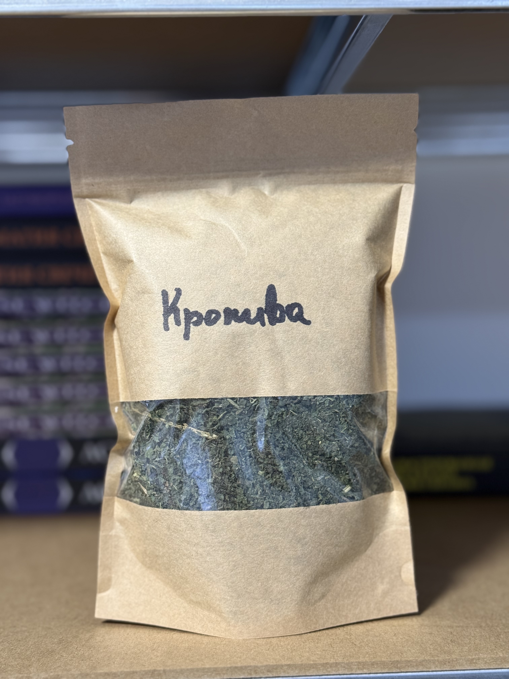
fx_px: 941
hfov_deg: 30.3
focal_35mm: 48
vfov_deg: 39.7
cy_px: 340
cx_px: 254
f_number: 1.78
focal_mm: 6.76
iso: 160
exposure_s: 1/50
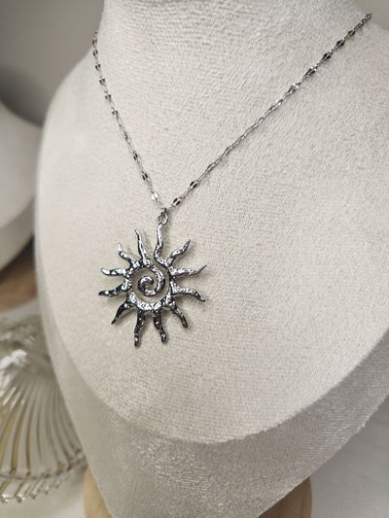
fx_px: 344
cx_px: 194
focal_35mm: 23
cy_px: 259
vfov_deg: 73.9
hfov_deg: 58.9
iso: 80
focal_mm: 5.4
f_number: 1.8
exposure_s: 1/50
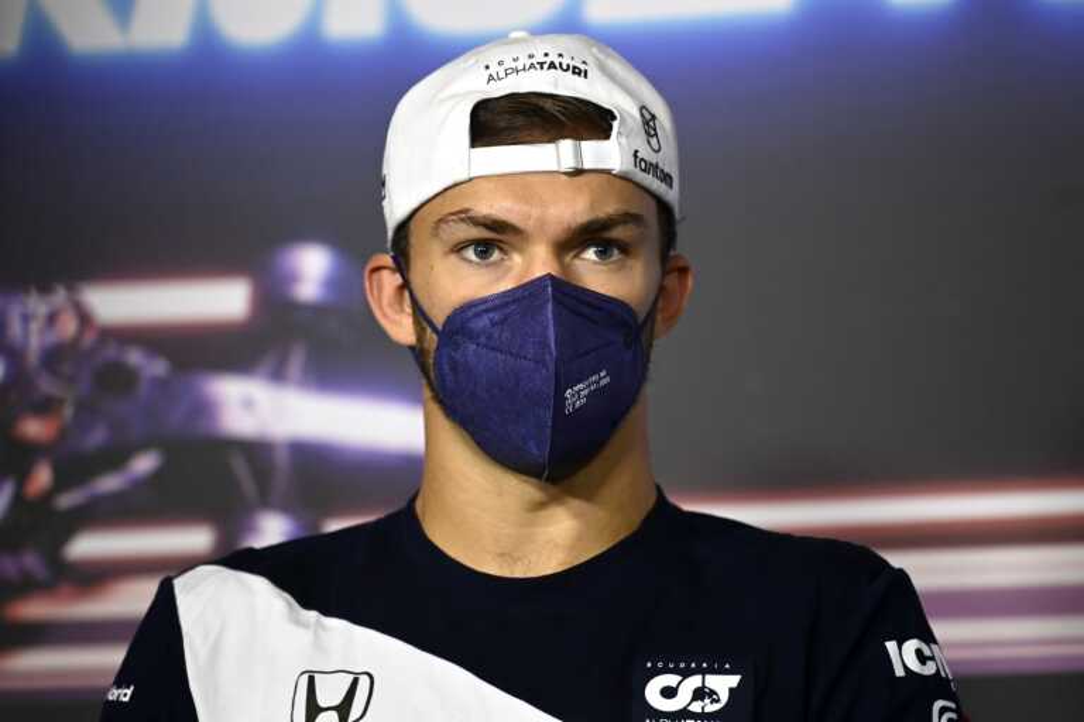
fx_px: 9033
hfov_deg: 6.9
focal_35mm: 300
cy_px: 361
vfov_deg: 4.6
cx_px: 542
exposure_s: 1/400
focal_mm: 300
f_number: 4
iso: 6400
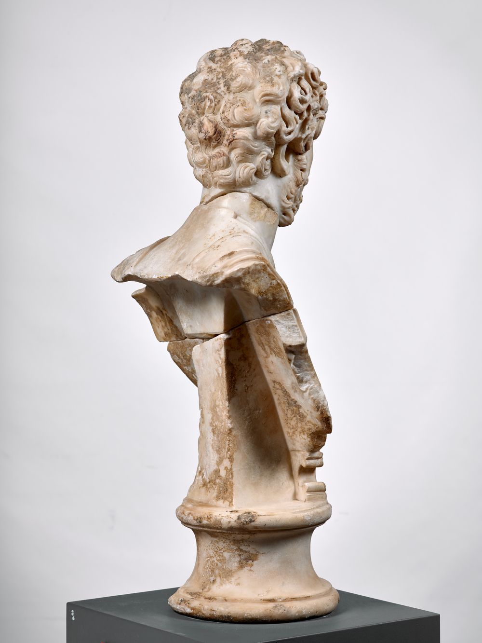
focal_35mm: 63
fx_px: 1169
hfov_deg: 23.3
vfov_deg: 30.7
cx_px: 241
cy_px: 322
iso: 100
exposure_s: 1/125
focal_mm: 80
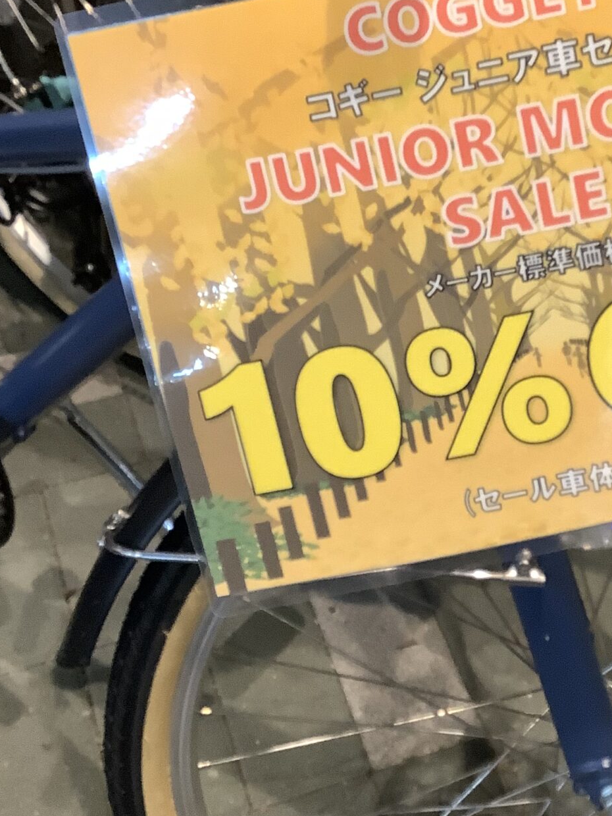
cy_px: 394
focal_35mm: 64
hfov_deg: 22.6
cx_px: 480
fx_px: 1509
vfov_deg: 30.3
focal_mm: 3.3
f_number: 2.4
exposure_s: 1/50
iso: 200
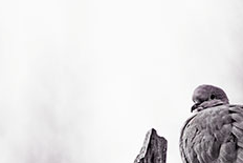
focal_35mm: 1613
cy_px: 149
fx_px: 10894
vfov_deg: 0.9
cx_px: 130
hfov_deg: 1.3
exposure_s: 1/2500
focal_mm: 750
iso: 2500
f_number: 12
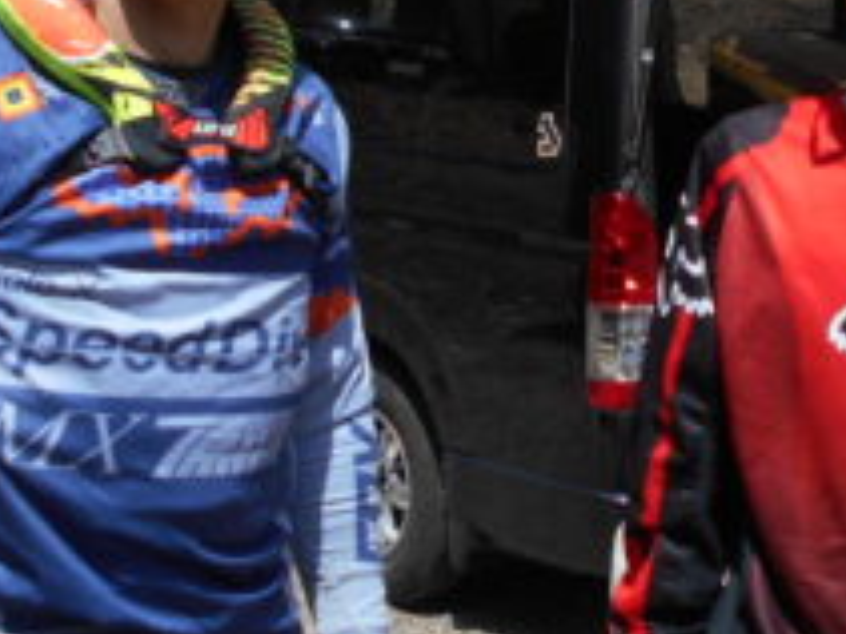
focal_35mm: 64
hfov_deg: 29.9
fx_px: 1563
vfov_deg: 22.6
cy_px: 116
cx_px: 605
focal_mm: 4.6
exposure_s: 1/1000
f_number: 3.2
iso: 80
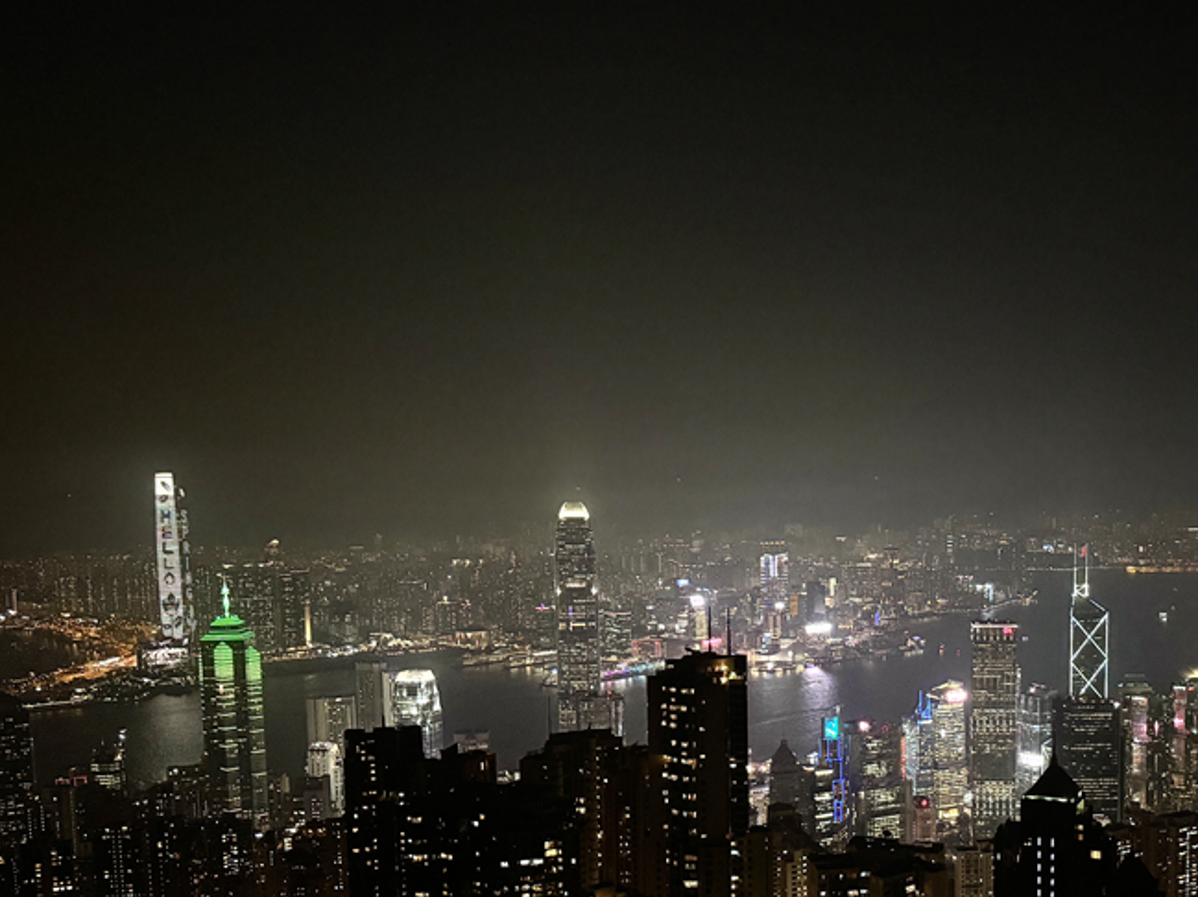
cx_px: 873
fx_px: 1280
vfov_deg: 38.0
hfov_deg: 48.5
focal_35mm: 37
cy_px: 631
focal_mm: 6.76
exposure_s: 1/40
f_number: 1.78
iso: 800
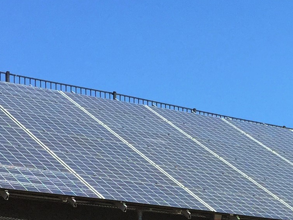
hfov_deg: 15.2
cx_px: 330
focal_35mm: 126
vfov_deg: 11.3
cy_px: 338
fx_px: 1066
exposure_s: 1/2083
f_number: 2.2
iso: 32
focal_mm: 4.15
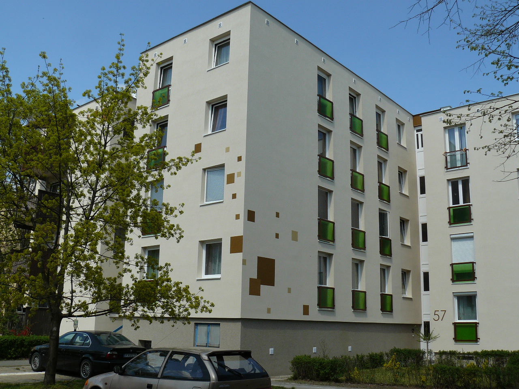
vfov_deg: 39.7
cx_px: 260
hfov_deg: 51.4
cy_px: 194
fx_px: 540
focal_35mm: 36
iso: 100
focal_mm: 6
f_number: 5.6
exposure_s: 1/400
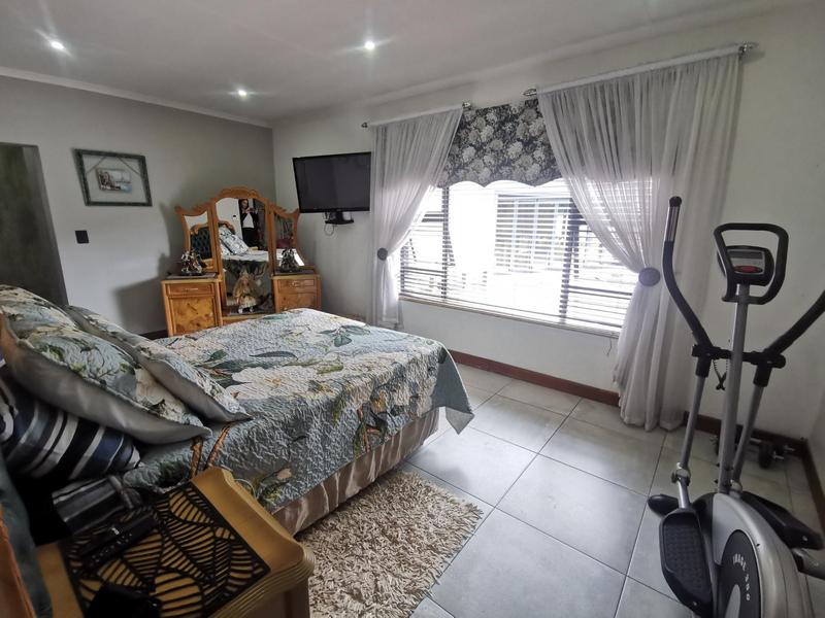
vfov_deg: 78.1
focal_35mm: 16
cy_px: 309
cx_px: 412
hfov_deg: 94.5
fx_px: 381
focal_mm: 2.35
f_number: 2.2
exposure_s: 1/33.3
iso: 500
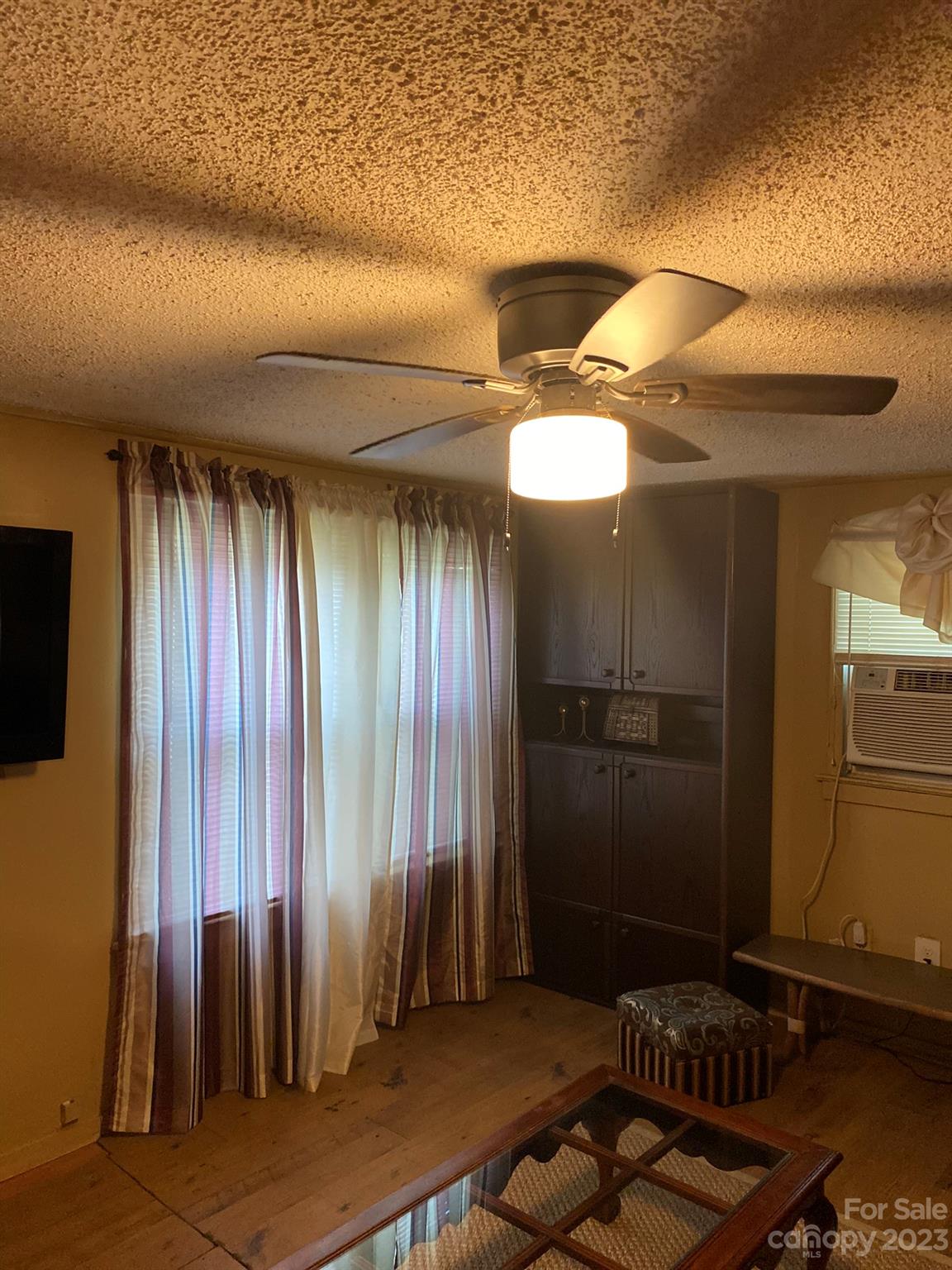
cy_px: 635
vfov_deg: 67.3
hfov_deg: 53.1
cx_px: 476
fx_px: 953
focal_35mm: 26
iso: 320
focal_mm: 4.25
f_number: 1.8
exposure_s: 1/60
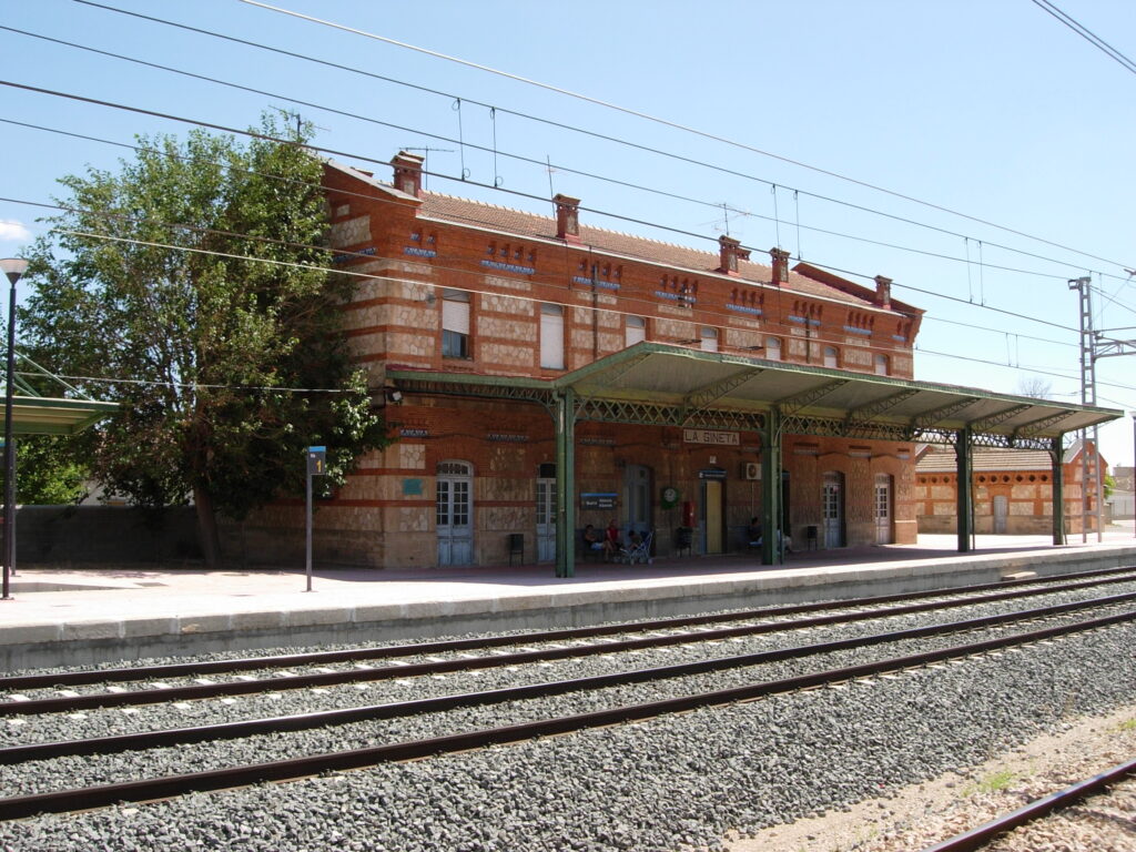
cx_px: 568
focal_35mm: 38
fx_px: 1247
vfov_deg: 37.7
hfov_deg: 49.0
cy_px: 426
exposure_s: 1/443
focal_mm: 7.8
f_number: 4.8
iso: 79
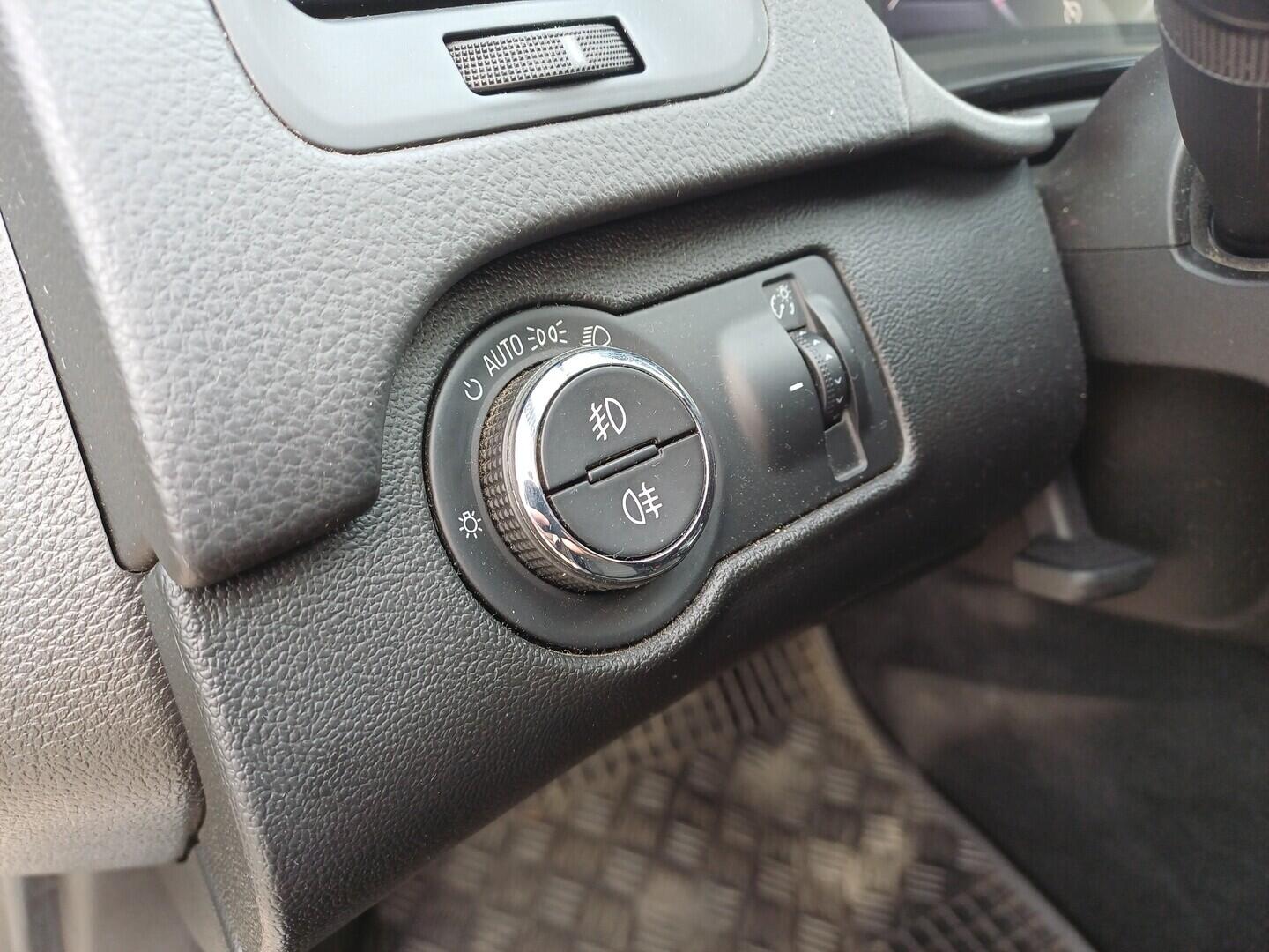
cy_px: 476
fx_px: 916
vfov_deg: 54.9
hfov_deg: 69.4
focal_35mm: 25
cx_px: 634
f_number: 1.8
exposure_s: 1/50
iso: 100
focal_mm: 4.65
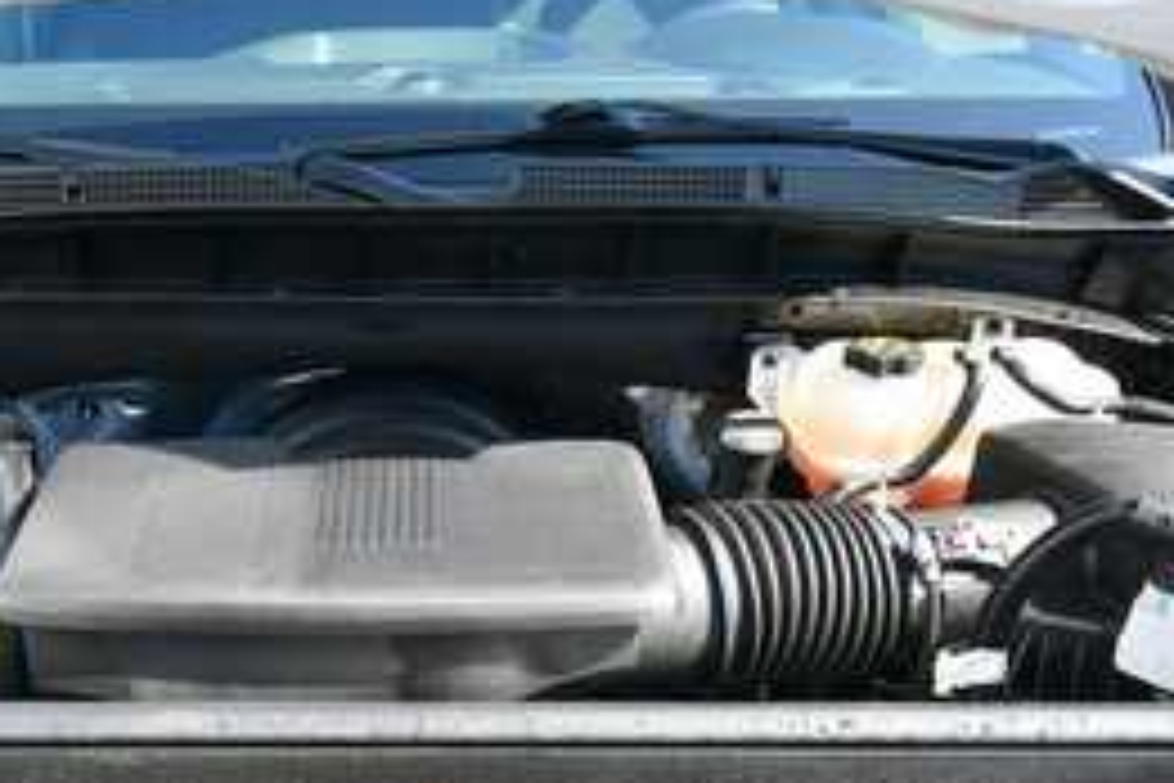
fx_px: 1500
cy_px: 515
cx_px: 382
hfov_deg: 42.1
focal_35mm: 46
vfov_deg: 29.1
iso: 280
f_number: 5.6
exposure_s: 1/250
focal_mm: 20
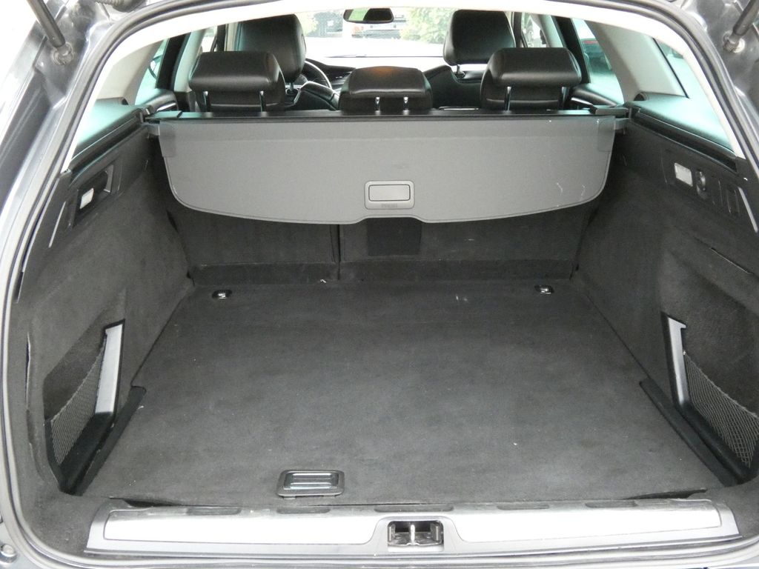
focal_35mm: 35
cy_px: 284
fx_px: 767
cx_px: 380
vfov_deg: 40.7
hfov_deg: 52.6
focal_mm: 6.2
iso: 1600
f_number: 5.6
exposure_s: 1/40
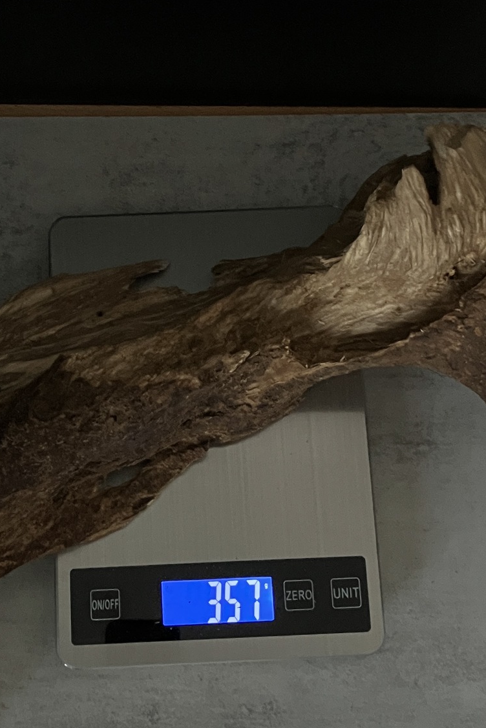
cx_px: 170
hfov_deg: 21.9
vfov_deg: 32.3
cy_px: 328
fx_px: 1255
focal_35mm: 62
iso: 500
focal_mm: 3.99
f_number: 1.8
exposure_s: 1/30
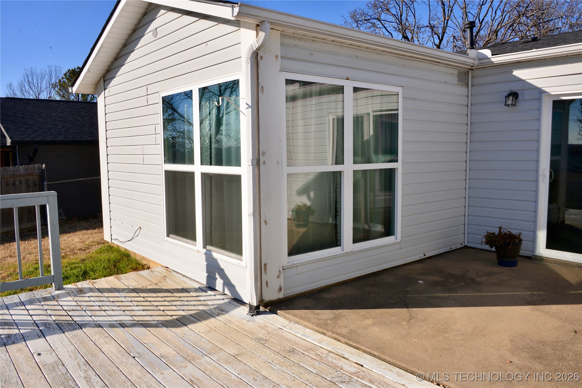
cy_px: 194
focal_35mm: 28
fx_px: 453
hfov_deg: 65.5
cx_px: 291
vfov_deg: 46.4
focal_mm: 28
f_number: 18
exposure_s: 1/200
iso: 320
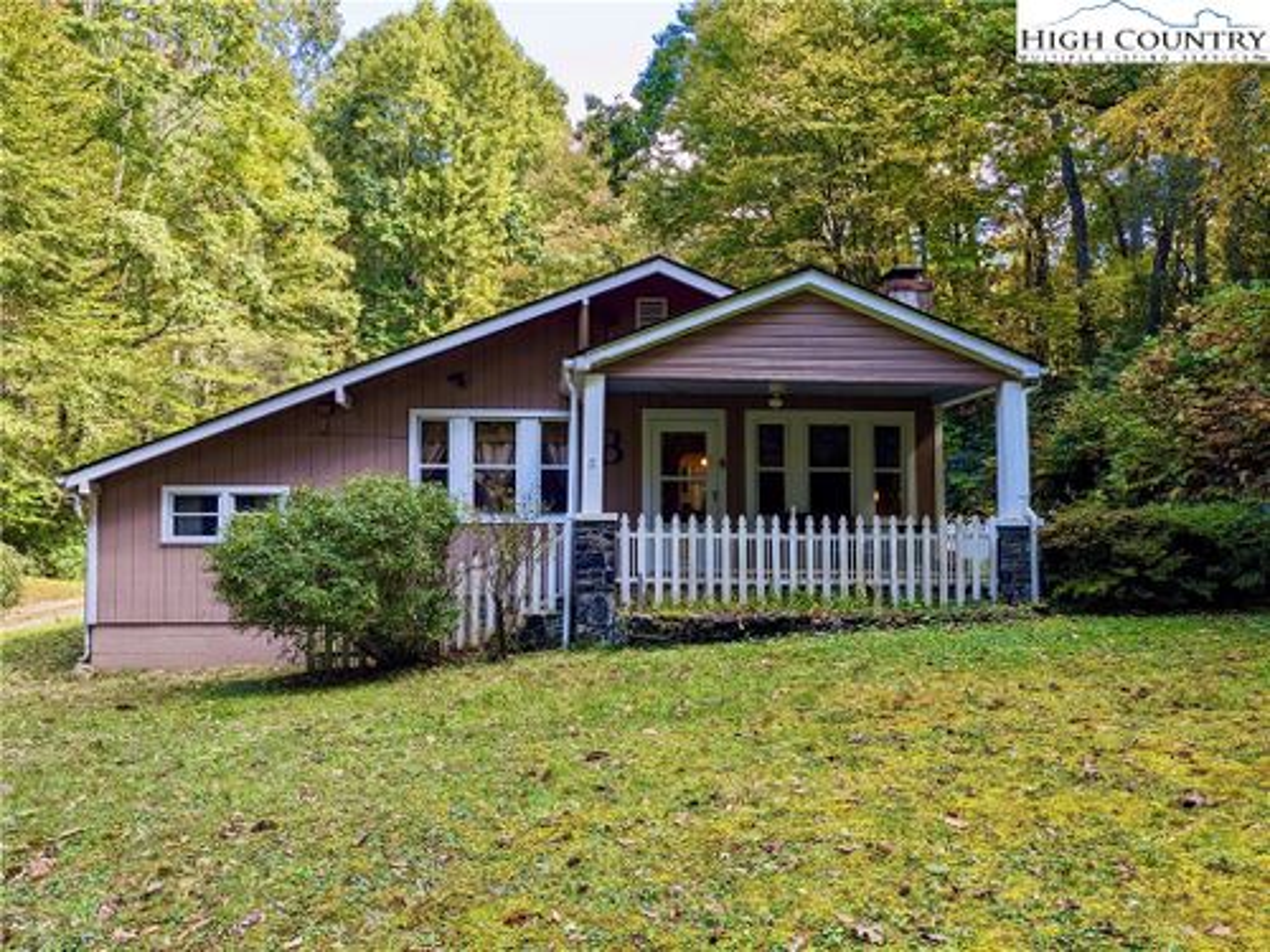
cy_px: 476
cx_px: 635
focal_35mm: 27
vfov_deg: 51.4
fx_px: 991
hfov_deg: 65.3
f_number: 1.73
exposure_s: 1/257
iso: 48
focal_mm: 4.38
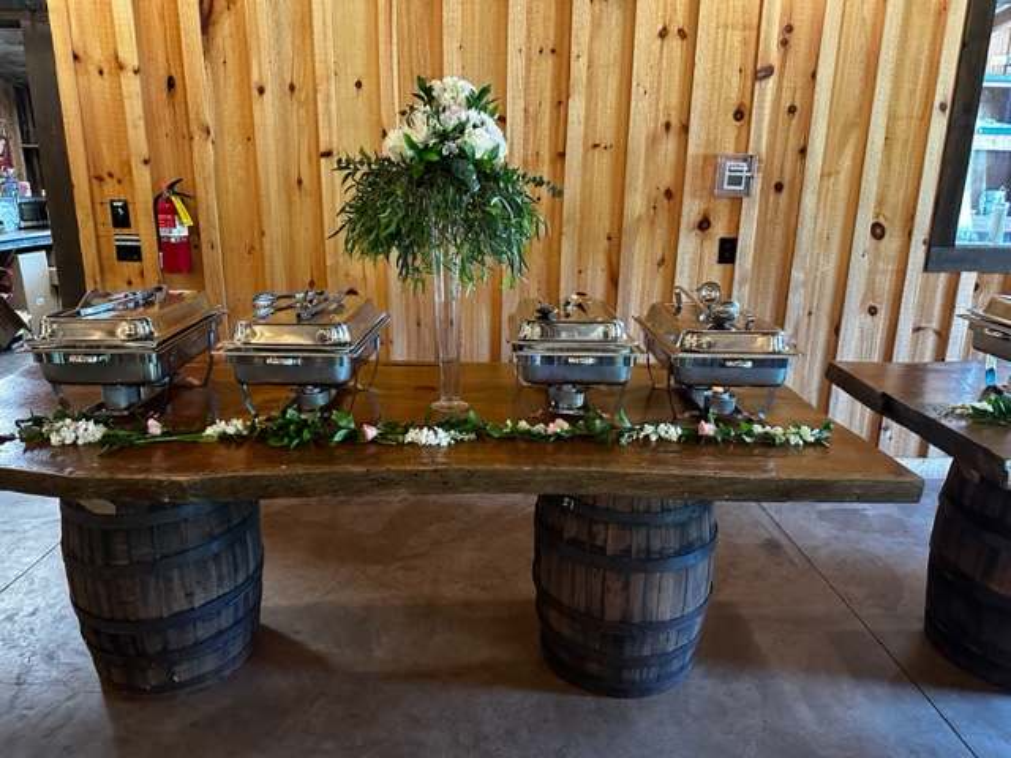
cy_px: 379
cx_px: 506
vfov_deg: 56.8
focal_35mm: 24
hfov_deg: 71.6
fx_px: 701
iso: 800
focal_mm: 6.86
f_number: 1.78
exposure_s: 1/40
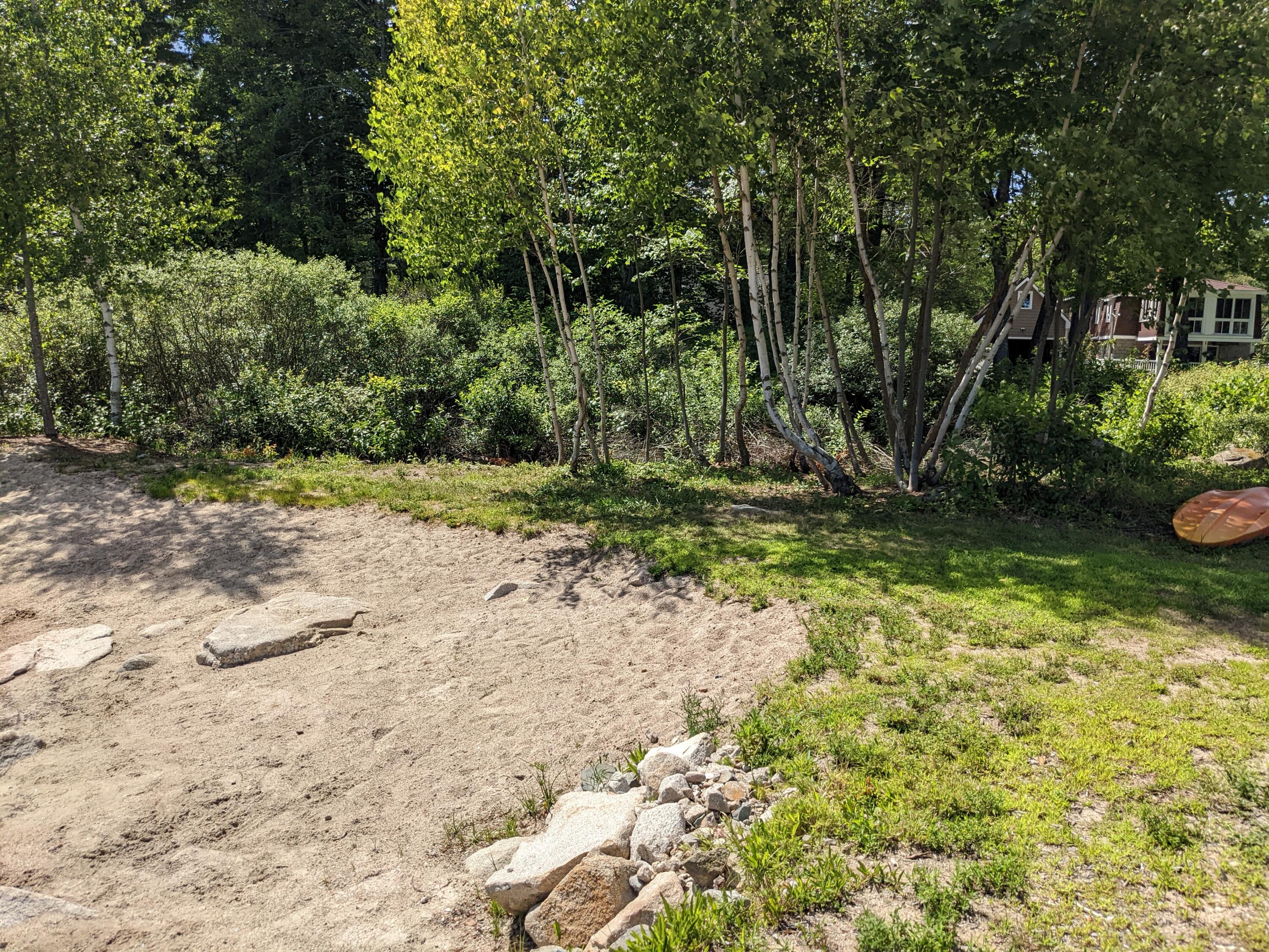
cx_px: 634
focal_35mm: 27
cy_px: 476
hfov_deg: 65.3
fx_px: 990
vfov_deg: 51.4
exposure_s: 1/3356
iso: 51
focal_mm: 4.38
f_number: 1.73
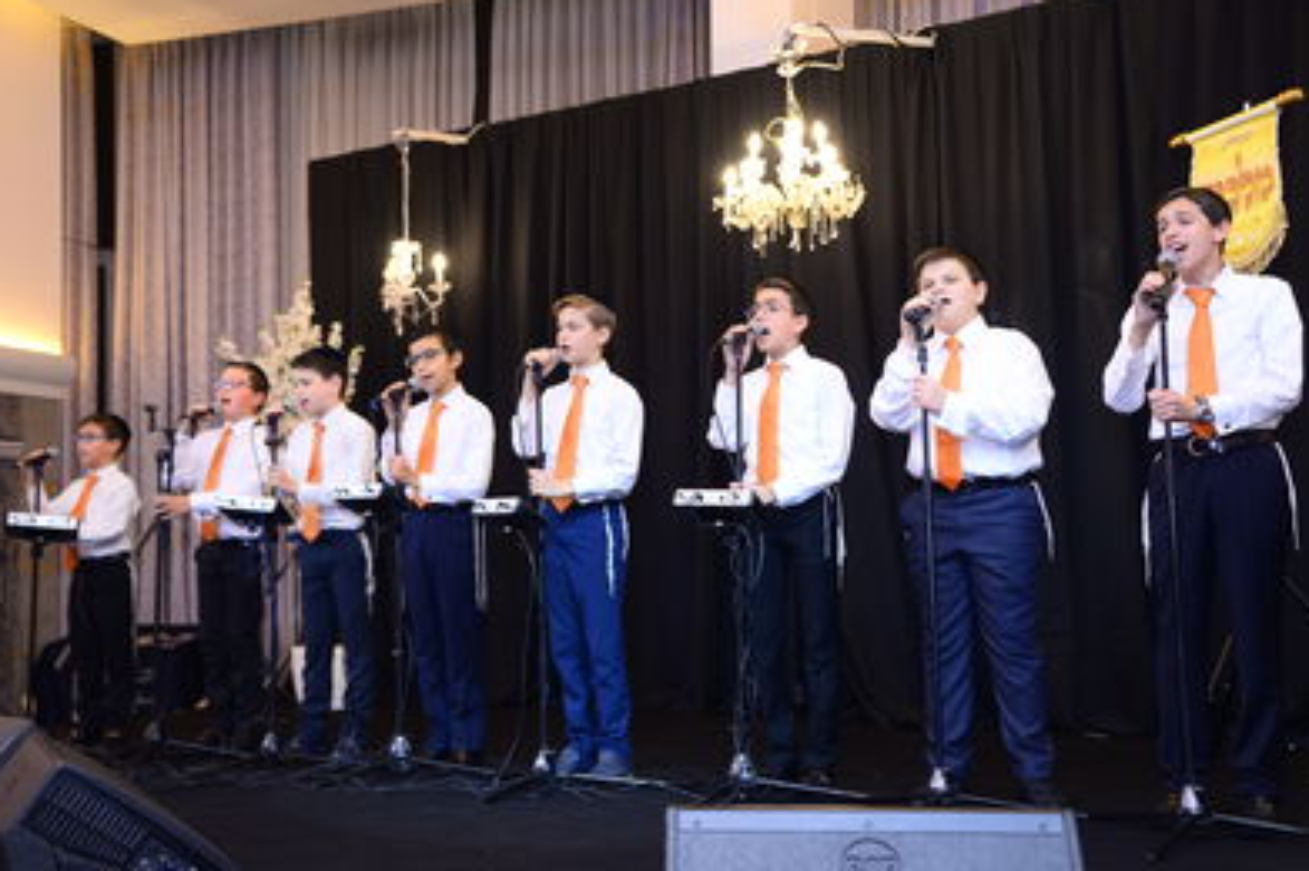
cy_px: 432
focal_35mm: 46
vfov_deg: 29.2
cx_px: 660
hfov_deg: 42.8
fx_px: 1671
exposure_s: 1/80
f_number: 5
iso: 1250
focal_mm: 45
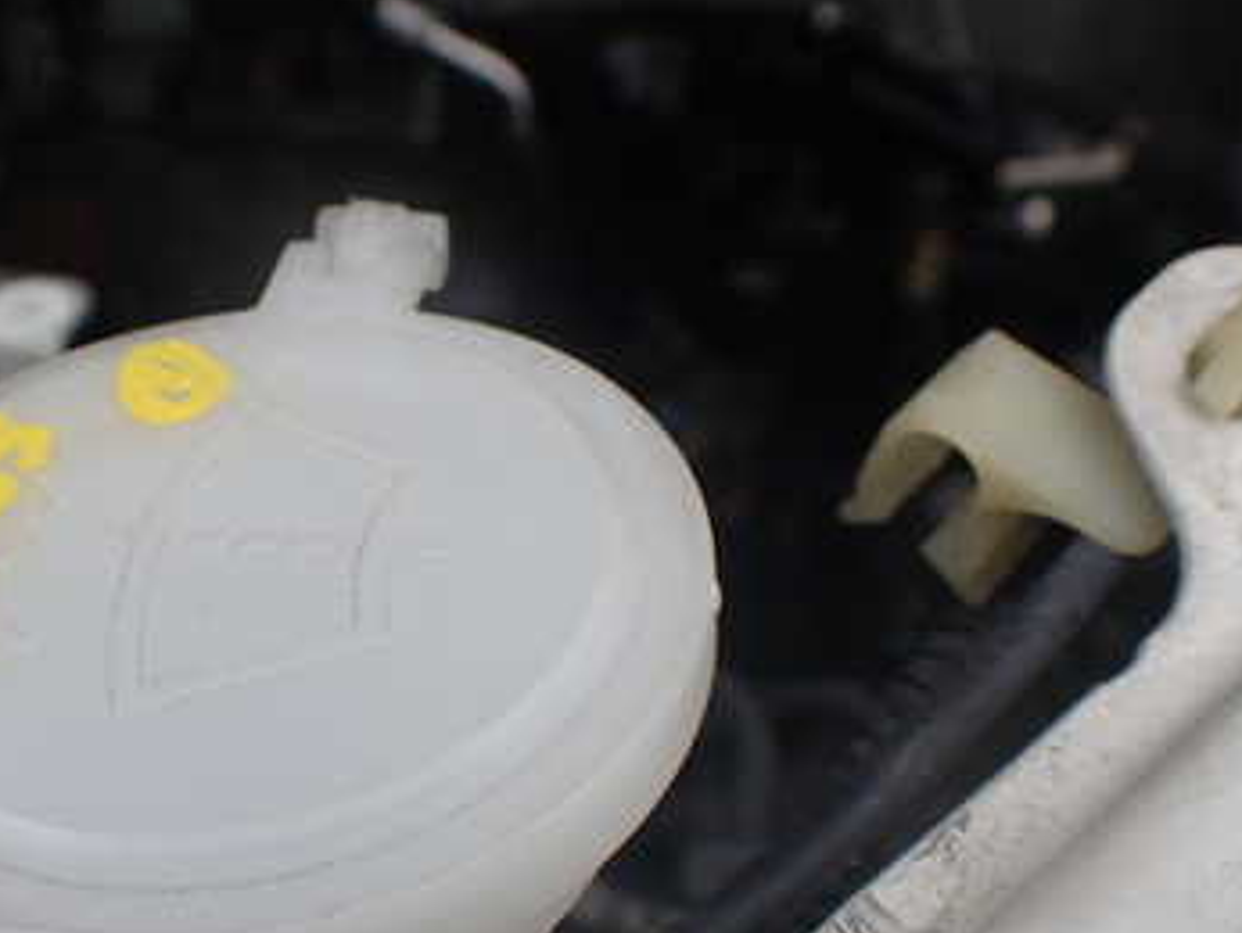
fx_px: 1867
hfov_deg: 35.9
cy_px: 520
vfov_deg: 28.0
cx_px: 291
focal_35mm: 52
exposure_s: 1/250
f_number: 3.2
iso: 100
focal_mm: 5.4
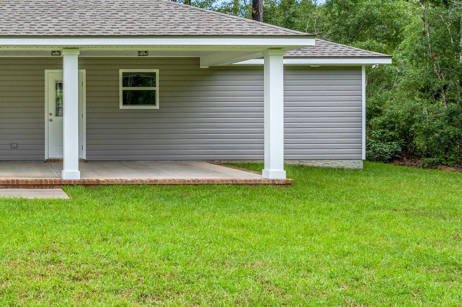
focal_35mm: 45
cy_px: 109
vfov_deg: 29.6
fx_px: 578
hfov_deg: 38.4
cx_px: -6
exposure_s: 1/160
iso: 100
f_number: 9
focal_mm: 21.5
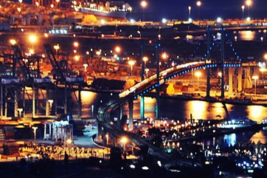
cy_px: 96
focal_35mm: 530
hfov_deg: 3.9
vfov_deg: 2.6
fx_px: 3929
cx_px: 166
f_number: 9
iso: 560
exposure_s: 1
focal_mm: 200
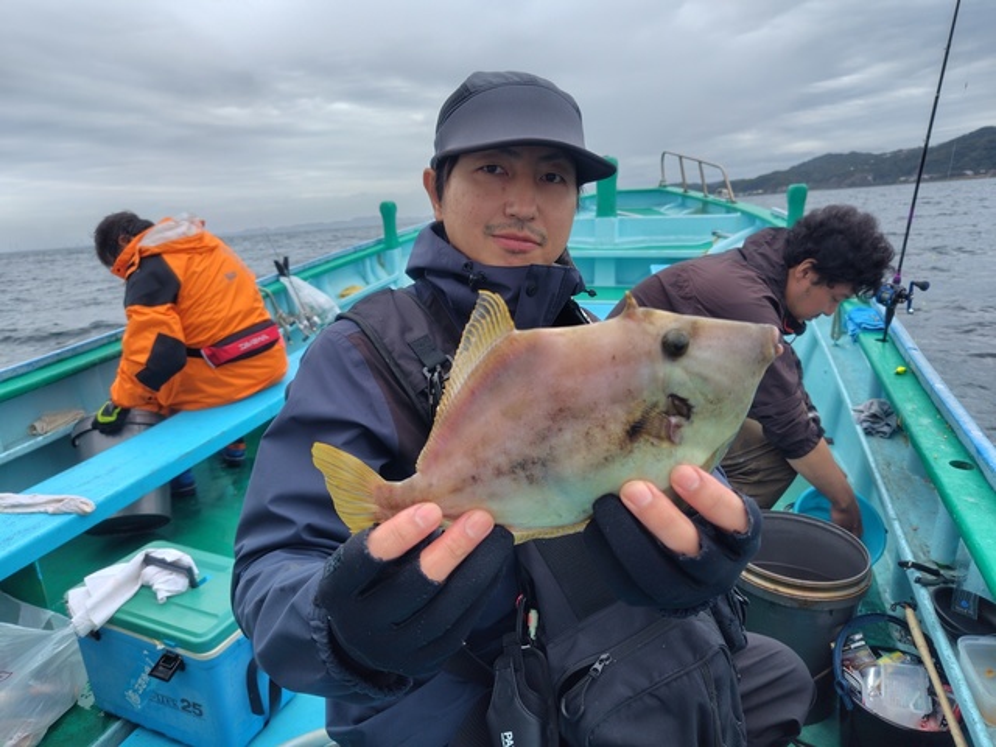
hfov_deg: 73.9
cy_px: 374
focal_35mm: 23
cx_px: 498
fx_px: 662
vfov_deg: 58.9
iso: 50
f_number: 1.9
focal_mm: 5.6
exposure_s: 1/333
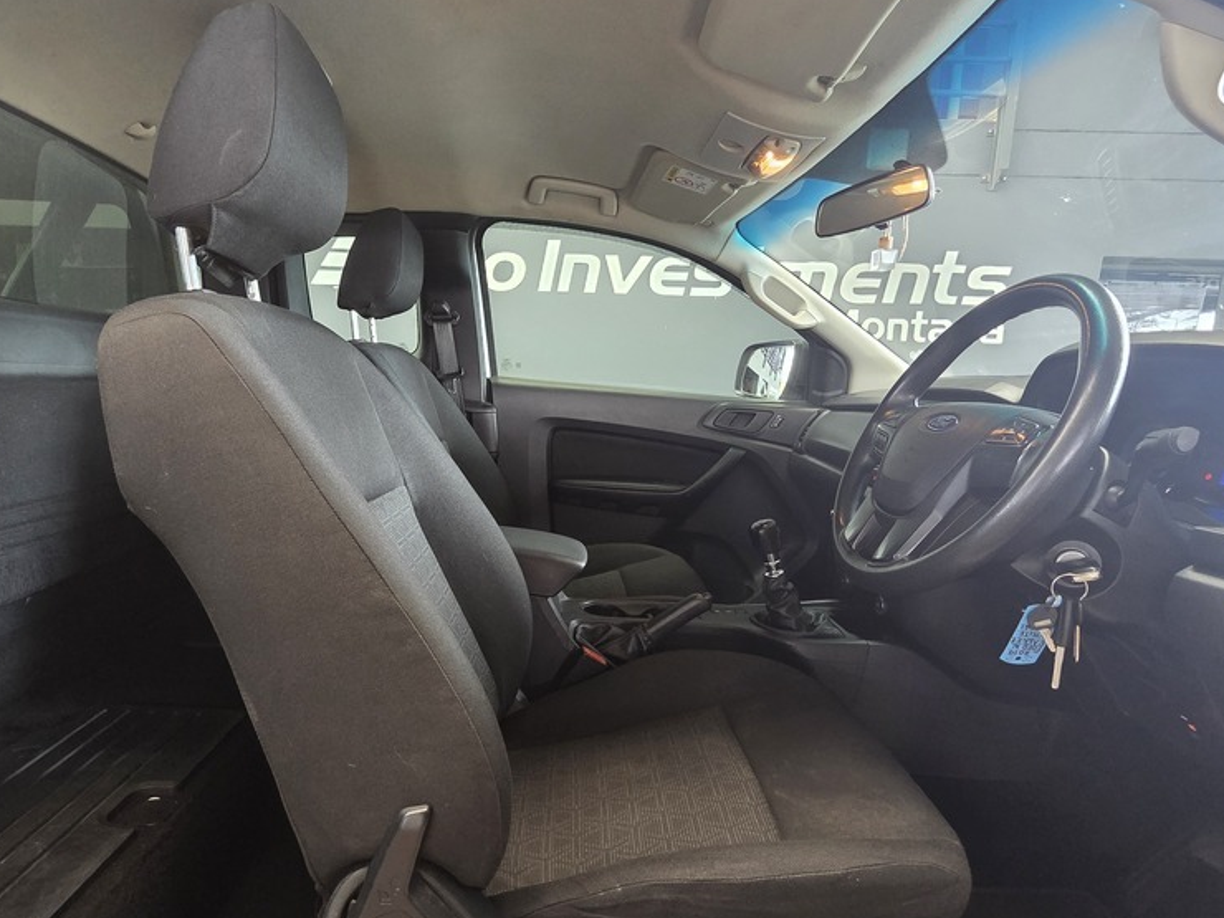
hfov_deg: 87.6
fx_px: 636
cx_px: 561
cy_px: 506
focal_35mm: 18
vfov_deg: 71.4
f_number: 2.2
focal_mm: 2.2
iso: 400
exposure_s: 1/50
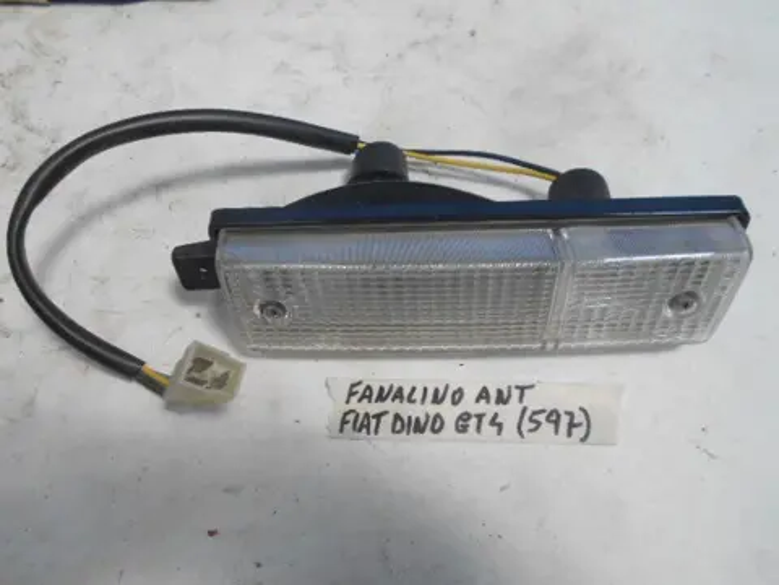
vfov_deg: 53.1
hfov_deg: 67.3
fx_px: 585
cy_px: 292
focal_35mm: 26
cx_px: 390
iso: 80
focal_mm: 4.6
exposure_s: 1/800
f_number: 3.2
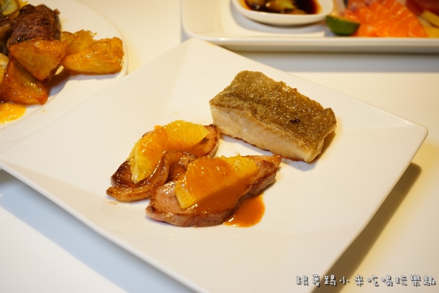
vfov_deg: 29.0
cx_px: 220
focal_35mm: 46
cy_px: 146
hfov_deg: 42.3
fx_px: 567
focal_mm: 31
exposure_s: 1/60
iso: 400
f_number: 5
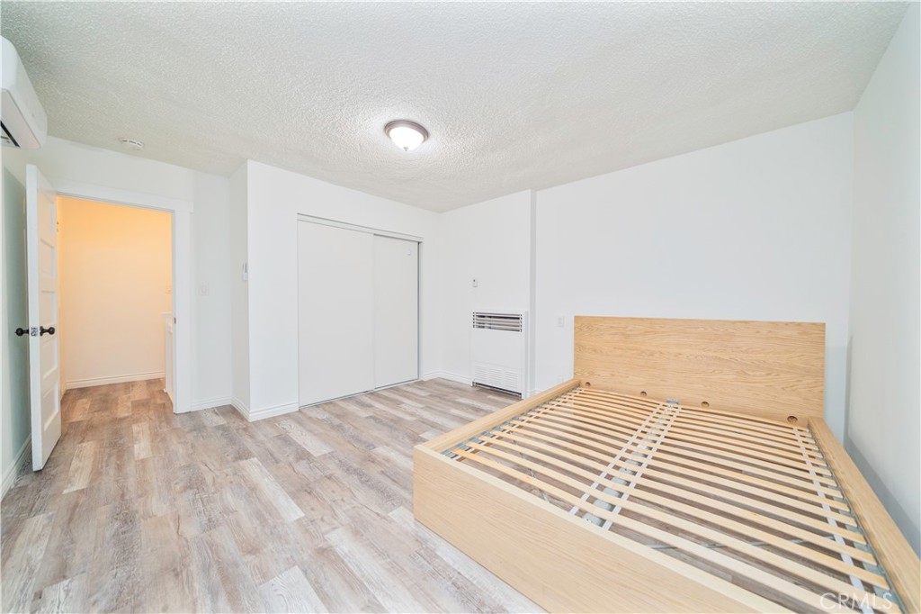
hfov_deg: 112.6
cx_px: 460
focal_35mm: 12
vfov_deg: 90.0
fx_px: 307
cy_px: 307
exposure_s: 1/25
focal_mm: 12
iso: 1600
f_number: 4
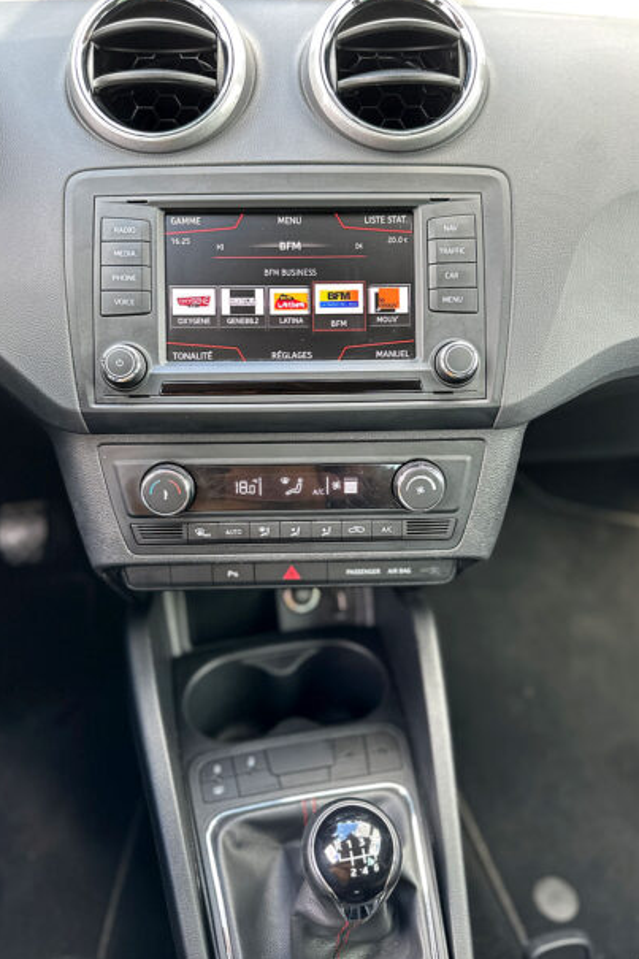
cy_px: 463
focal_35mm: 26
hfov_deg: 49.5
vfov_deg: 69.4
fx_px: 693
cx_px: 332
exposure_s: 1/121
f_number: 1.78
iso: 125
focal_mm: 6.86
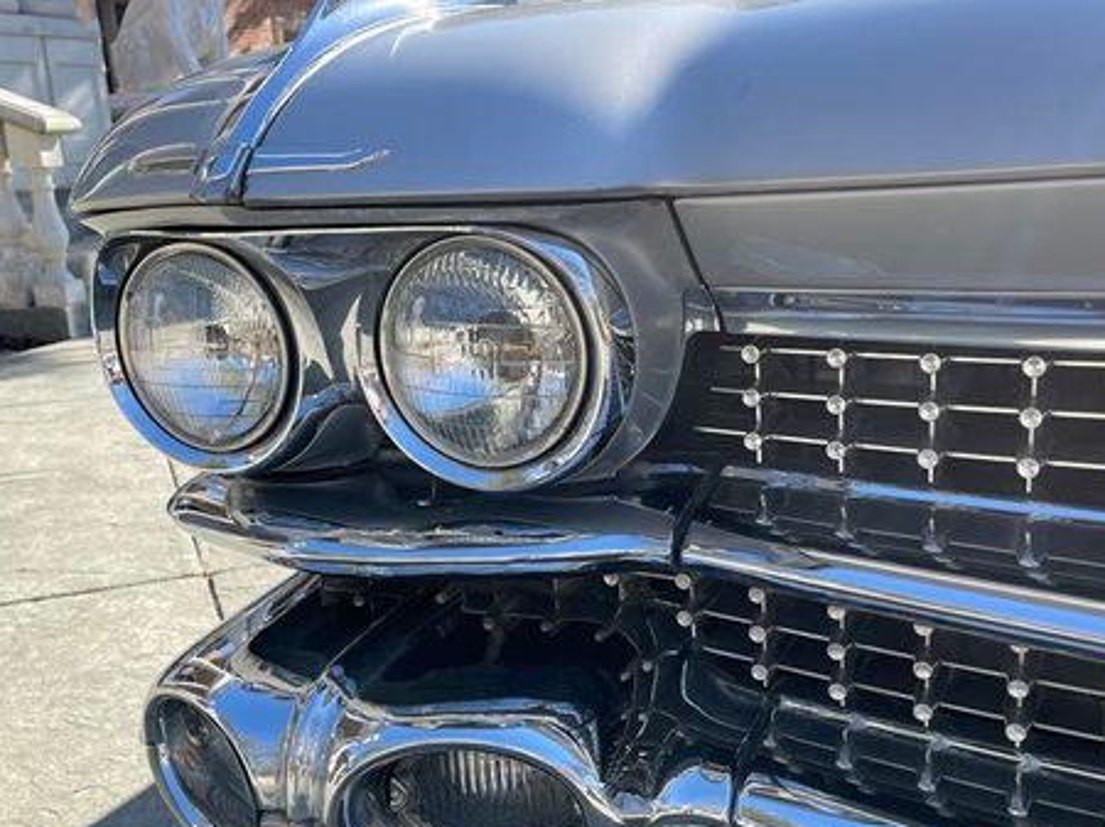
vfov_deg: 38.4
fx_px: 1180
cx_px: 543
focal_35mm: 37
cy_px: 508
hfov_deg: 50.2
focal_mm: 5.1
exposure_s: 1/1057
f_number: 1.6
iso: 32
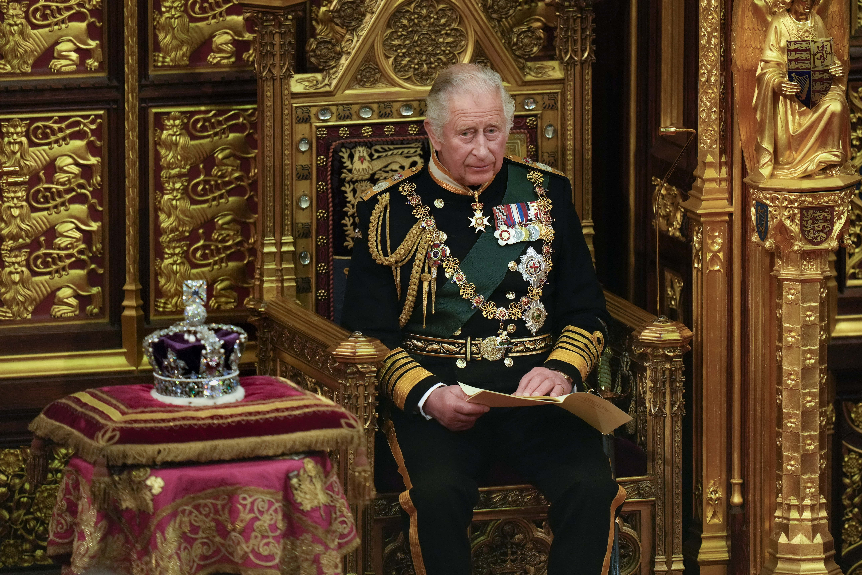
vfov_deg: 3.4
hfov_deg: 5.2
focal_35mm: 400
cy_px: 288
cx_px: 431
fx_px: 9577
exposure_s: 1/400
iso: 3200
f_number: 2.8
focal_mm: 400
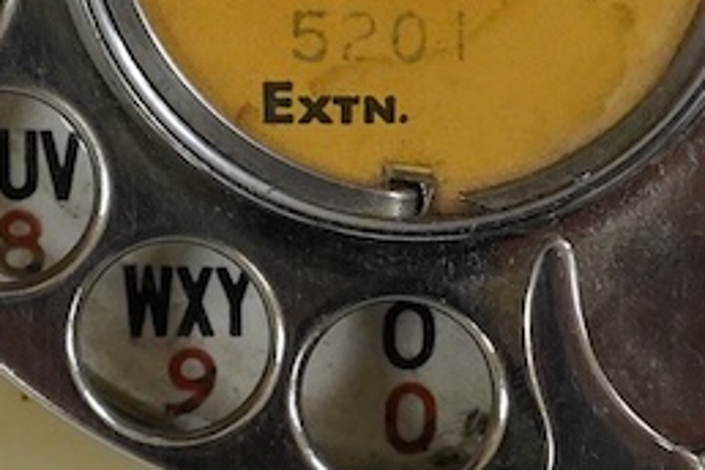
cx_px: 190
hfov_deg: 10.5
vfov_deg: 6.9
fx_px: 3838
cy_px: -137
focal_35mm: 196
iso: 3200
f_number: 11
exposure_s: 1/200
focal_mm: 30
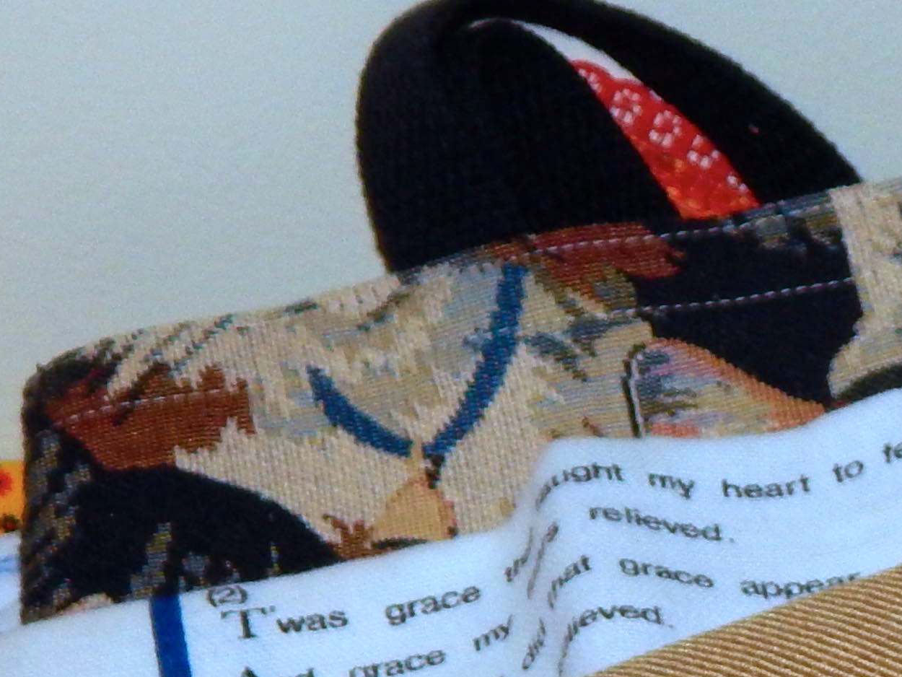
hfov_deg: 14.4
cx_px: 1310
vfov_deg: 11.0
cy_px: 1039
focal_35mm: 129
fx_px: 3362
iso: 200
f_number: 6.7
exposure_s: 1/30
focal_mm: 6.1
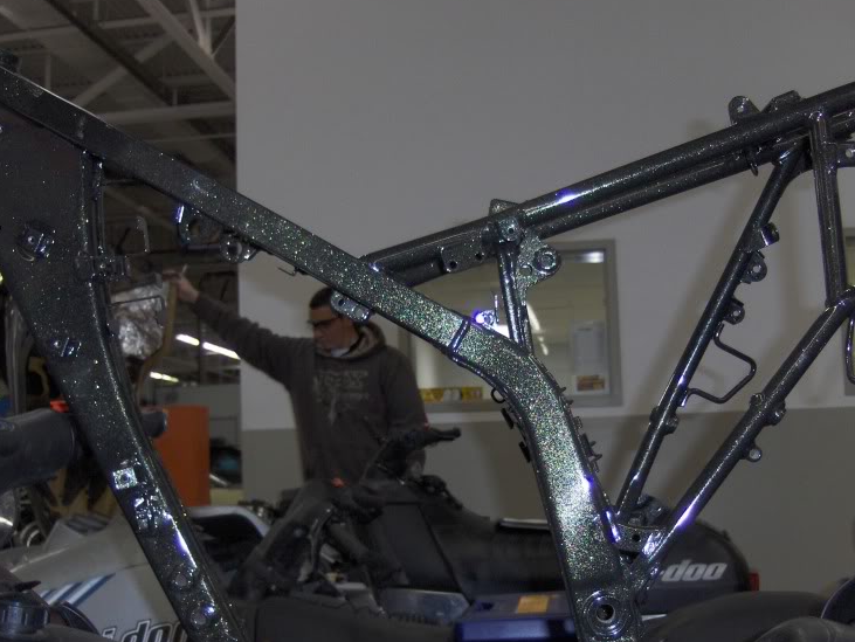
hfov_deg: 38.9
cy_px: 413
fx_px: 1211
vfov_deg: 29.5
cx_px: 406
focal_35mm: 49
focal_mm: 7.5
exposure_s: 1/60
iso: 100
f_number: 2.8
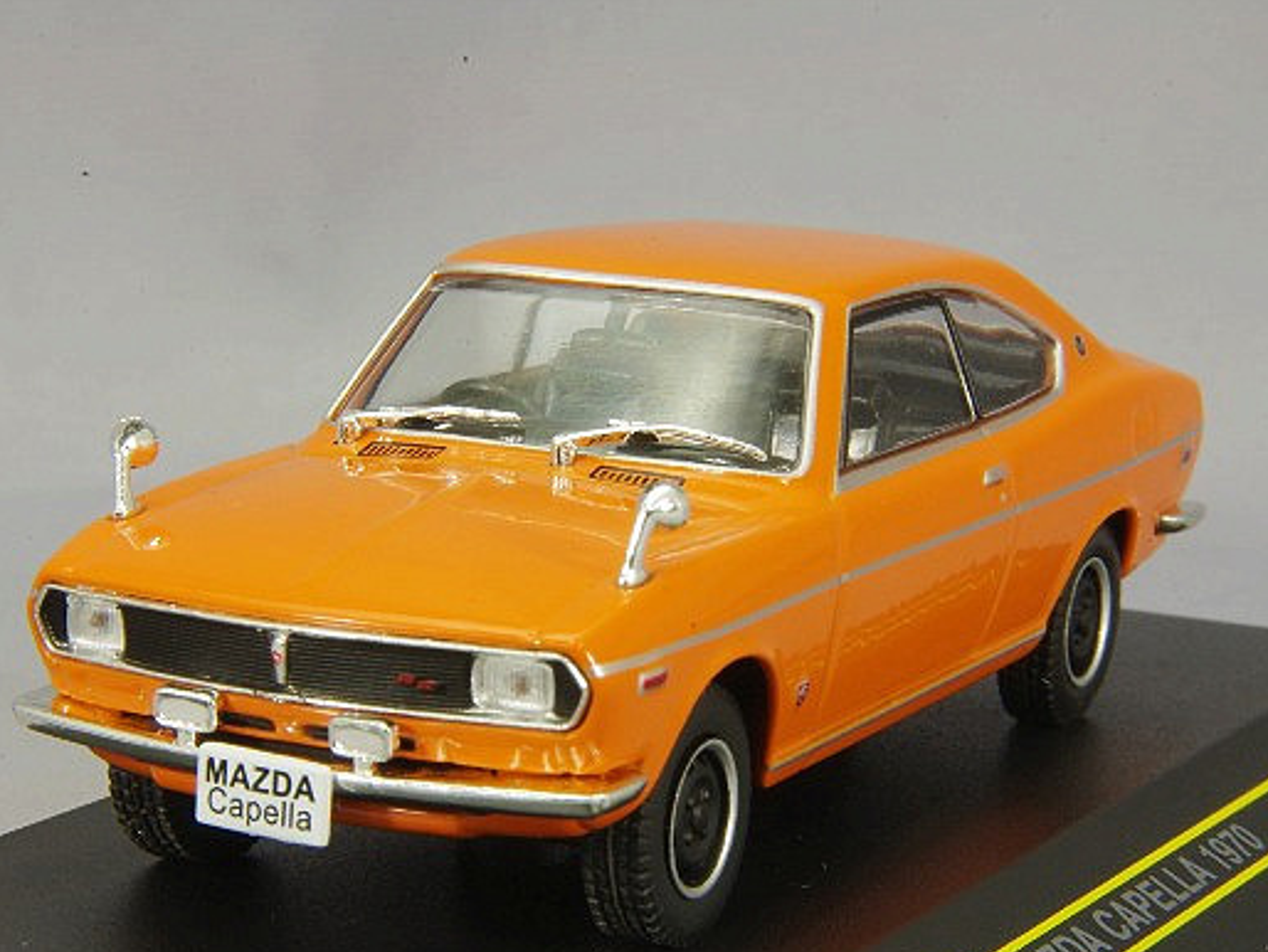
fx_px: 4911
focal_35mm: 134
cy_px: 524
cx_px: 604
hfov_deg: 14.7
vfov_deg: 11.1
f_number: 32
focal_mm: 75
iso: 400
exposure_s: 1
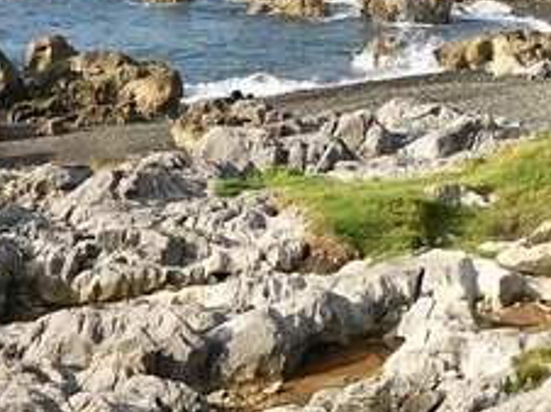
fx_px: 2449
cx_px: -124
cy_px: 280
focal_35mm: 154
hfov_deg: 12.5
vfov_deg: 9.6
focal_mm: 4.15
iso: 25
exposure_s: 1/1166
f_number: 2.2
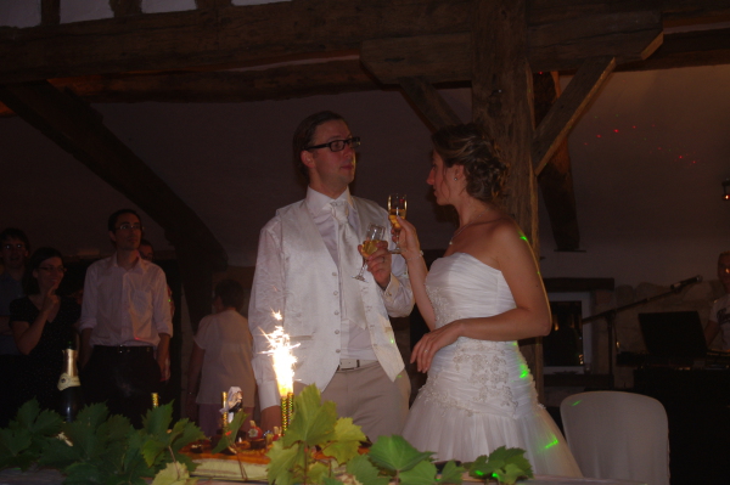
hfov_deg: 40.4
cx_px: 365
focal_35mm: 49
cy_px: 242
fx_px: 993
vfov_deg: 27.5
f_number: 4
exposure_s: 1/25
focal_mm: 32.5
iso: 640
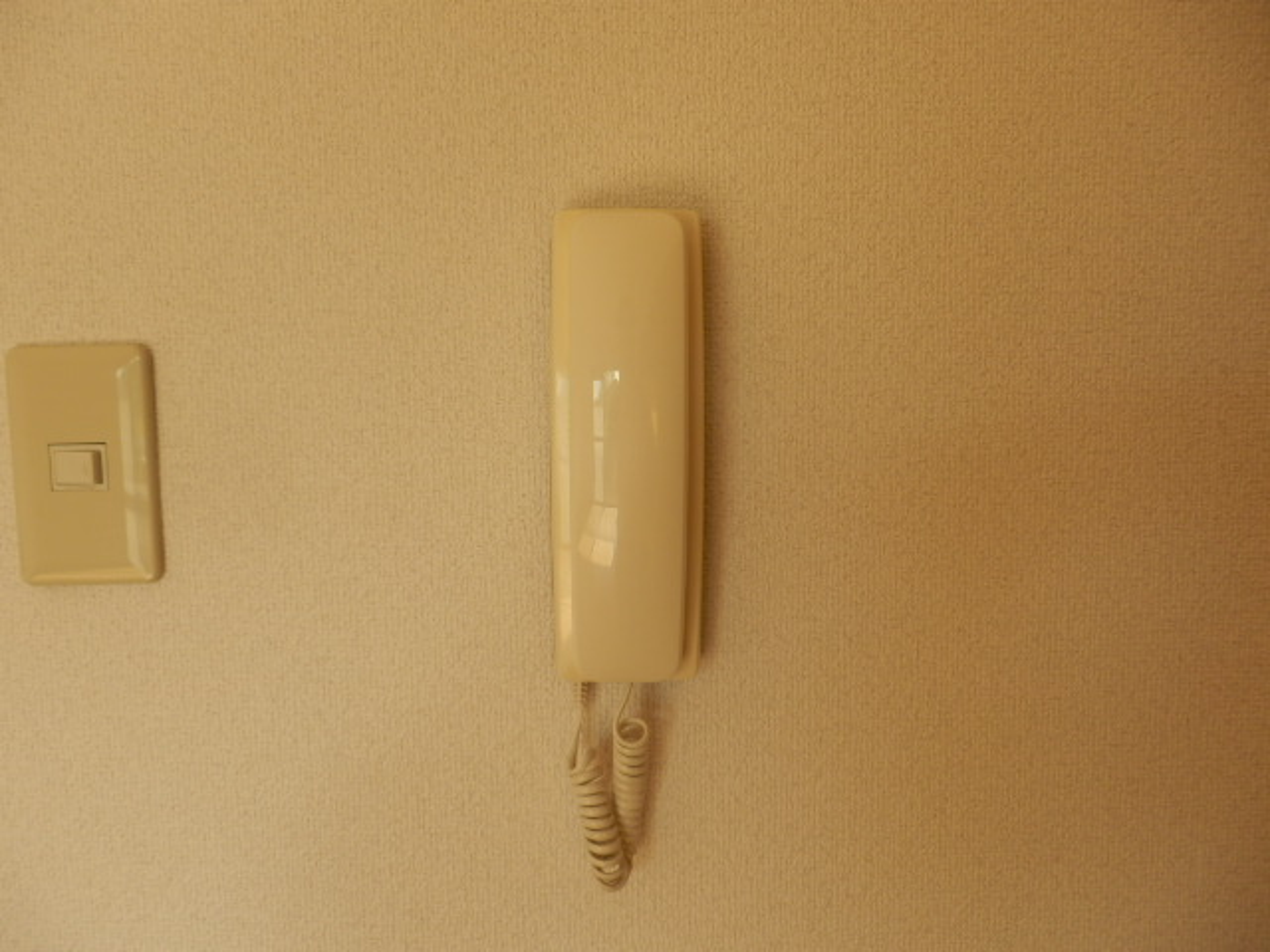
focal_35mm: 24
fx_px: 881
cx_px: 635
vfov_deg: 56.8
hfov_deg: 71.6
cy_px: 476
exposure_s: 1/80
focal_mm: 4.2
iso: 80
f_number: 3
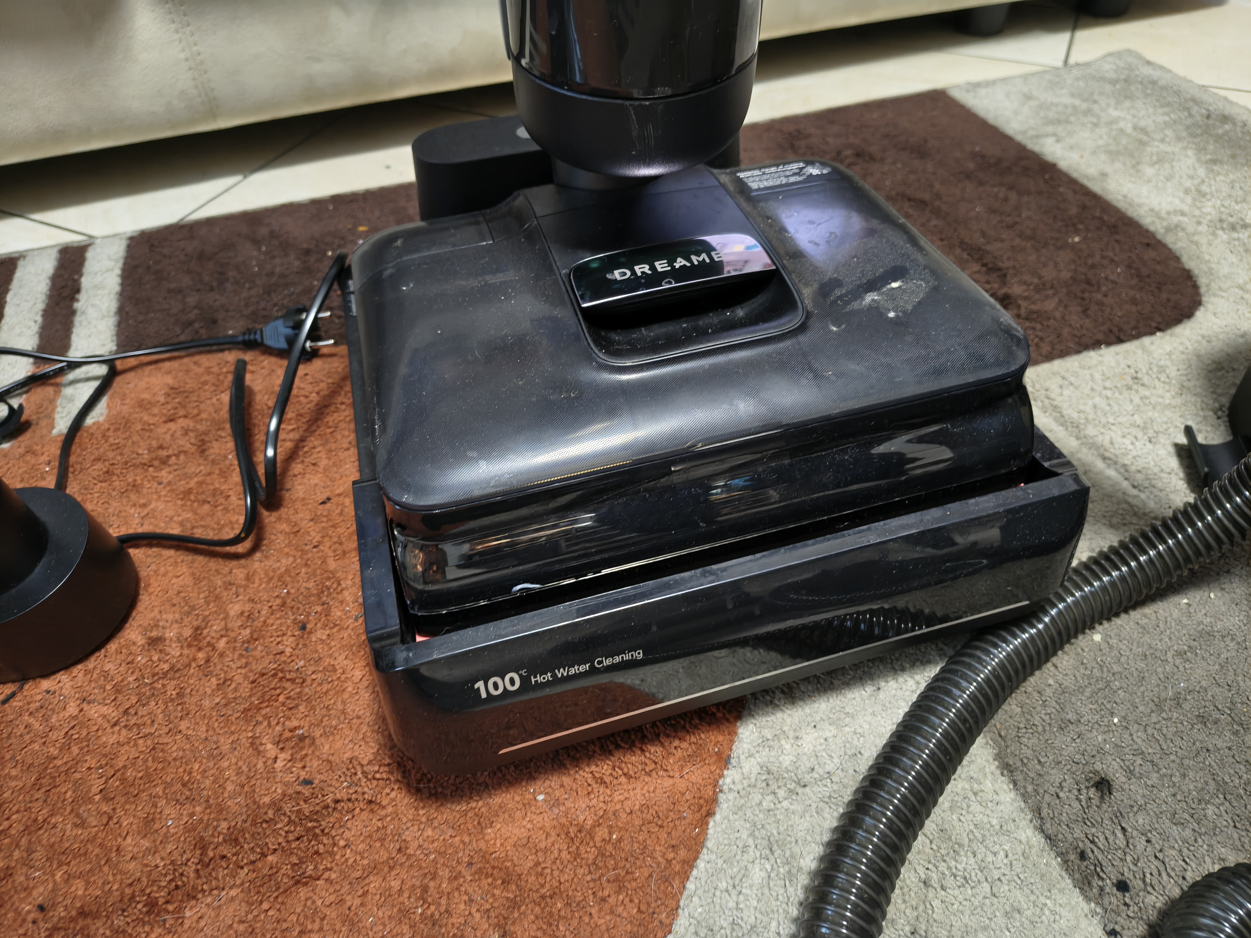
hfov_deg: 71.6
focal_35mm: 24
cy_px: 469
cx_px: 626
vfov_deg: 56.8
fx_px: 867
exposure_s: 1/33.3
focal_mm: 5.56
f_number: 1.8
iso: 1950
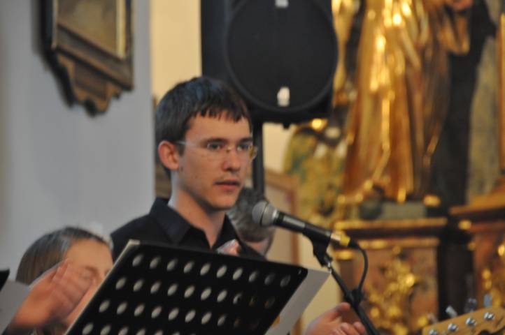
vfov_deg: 5.4
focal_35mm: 255
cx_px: 252
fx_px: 3574
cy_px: 168
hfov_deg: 8.1
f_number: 5.6
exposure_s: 1/20
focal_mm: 170
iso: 1600
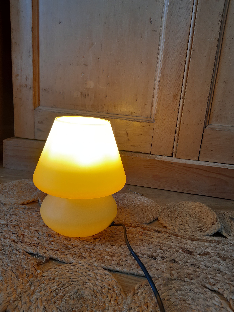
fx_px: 234
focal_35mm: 26
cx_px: 117
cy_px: 156
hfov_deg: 53.1
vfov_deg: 67.3
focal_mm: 3.92
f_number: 1.7
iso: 40
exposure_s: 1/50
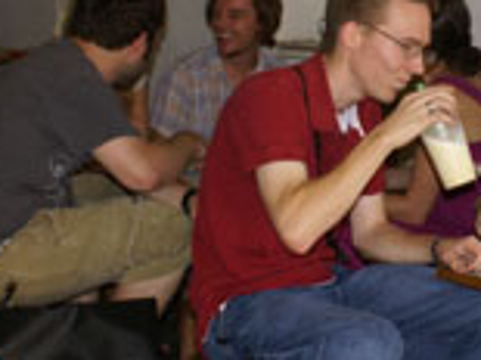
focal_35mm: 109
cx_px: 428
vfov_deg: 13.5
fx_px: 1513
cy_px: 67
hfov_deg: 17.8
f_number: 5.6
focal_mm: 26
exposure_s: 1/60
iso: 400
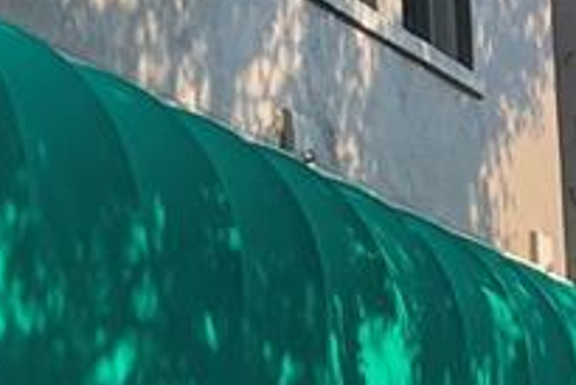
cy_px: 363
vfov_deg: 8.7
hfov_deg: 12.4
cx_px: -258
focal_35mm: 158
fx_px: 2530
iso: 32
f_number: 1.6
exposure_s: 1/2132
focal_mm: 4.2
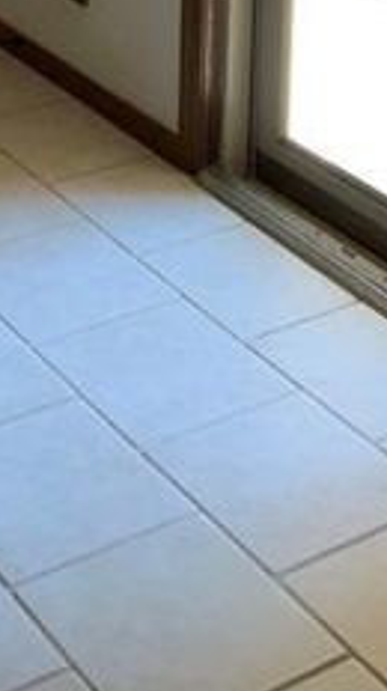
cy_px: -246
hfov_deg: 13.1
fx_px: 1665
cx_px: 24
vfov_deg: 21.0
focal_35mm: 91
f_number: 1.8
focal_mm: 3
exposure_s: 1/120
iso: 50
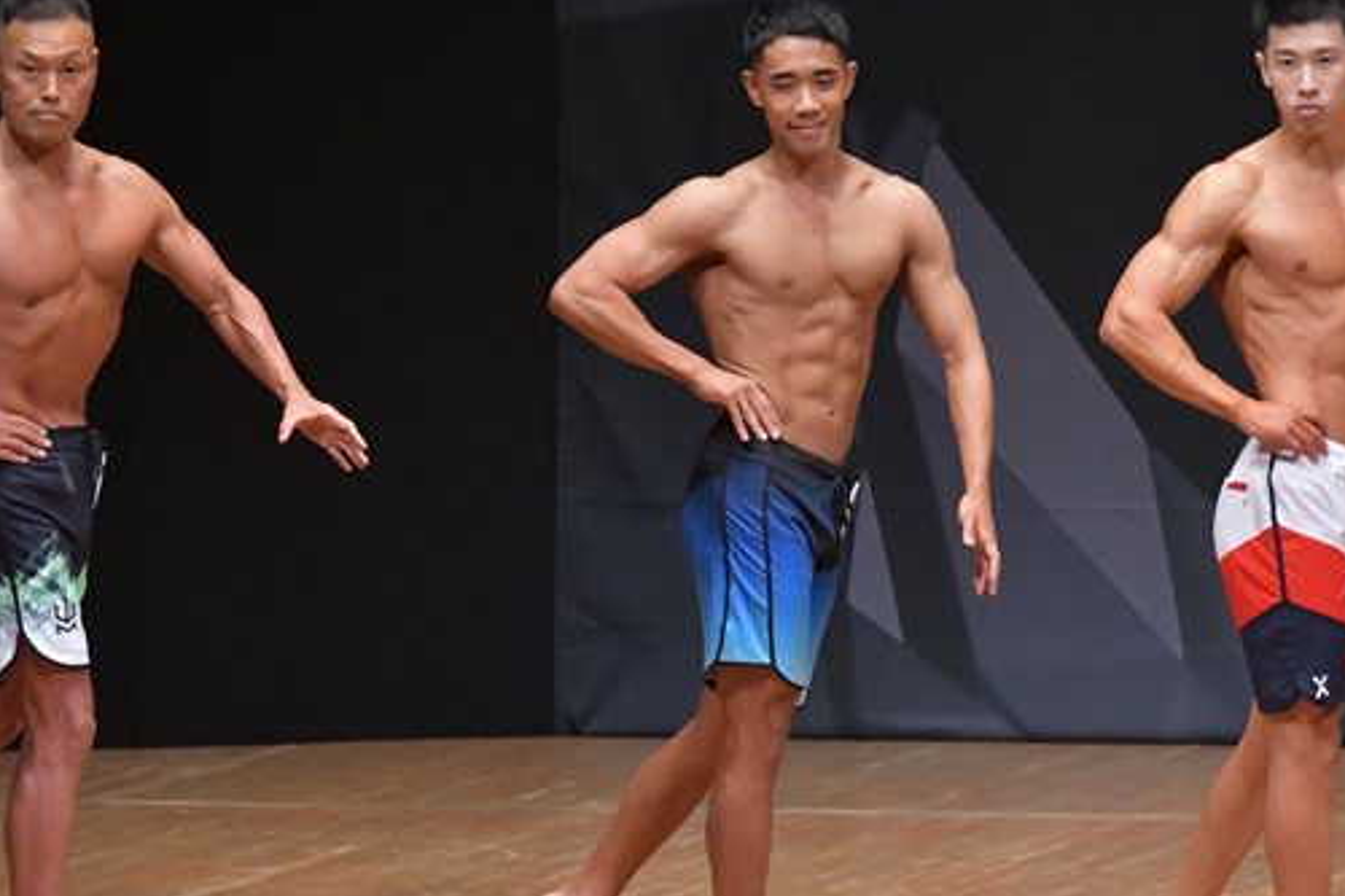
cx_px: 564
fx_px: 14752
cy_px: 449
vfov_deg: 3.5
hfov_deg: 5.2
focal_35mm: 395
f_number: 5.6
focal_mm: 170
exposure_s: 1/400
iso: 6400
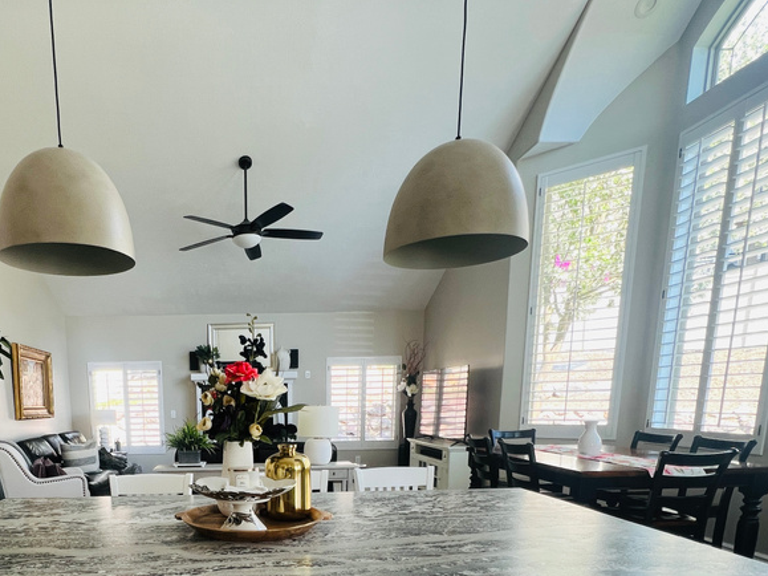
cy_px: 507
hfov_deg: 70.9
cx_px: 232
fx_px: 510
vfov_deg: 52.5
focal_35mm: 23
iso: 80
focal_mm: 1.57
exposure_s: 1/99
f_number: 1.8
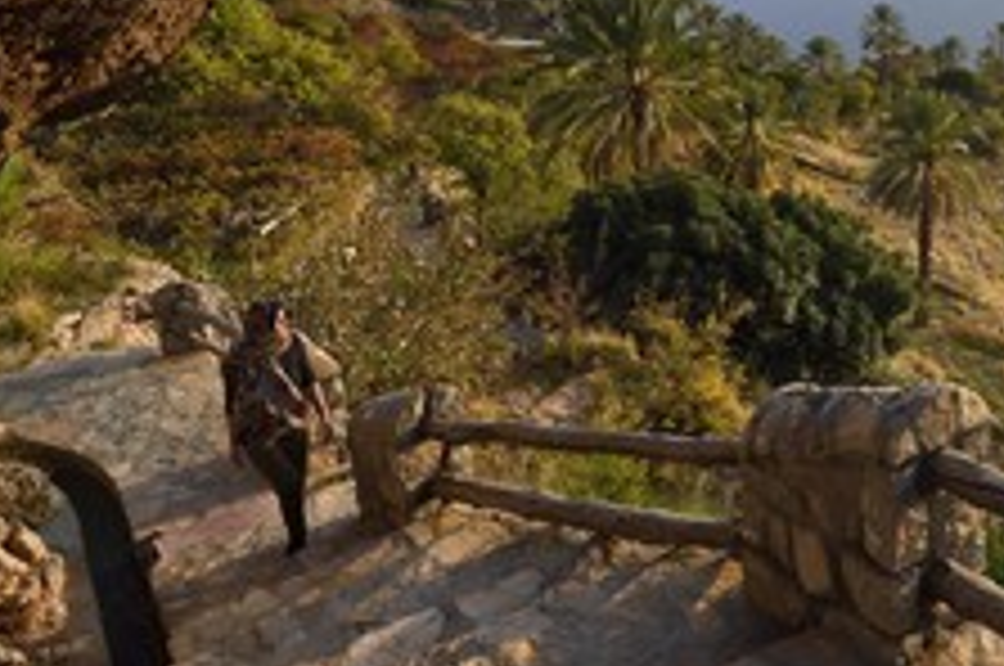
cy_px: 148
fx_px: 947
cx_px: 835
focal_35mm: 34
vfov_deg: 37.6
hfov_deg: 51.5
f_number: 10
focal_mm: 18
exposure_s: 1/160
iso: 200
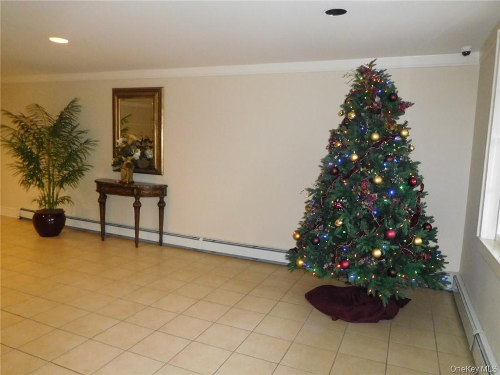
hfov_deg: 69.4
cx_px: 250
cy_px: 188
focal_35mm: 25
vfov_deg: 54.9
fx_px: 361
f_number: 3.4
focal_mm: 4.5
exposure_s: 1/30
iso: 800
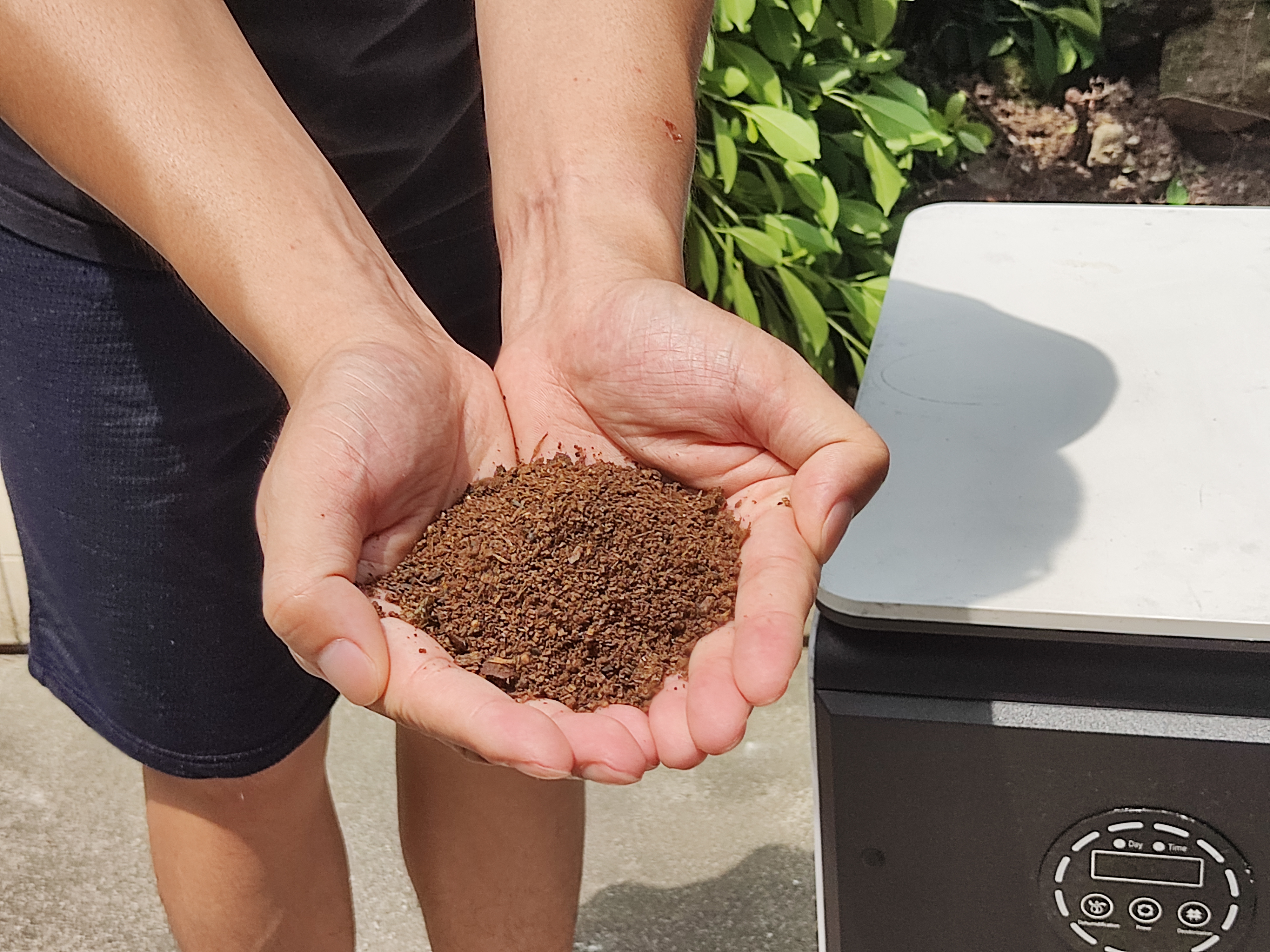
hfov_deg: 32.7
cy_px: 476
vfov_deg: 24.8
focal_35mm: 59
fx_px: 2165
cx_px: 635
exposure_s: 1/1144
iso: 50
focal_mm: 4.74
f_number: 1.79
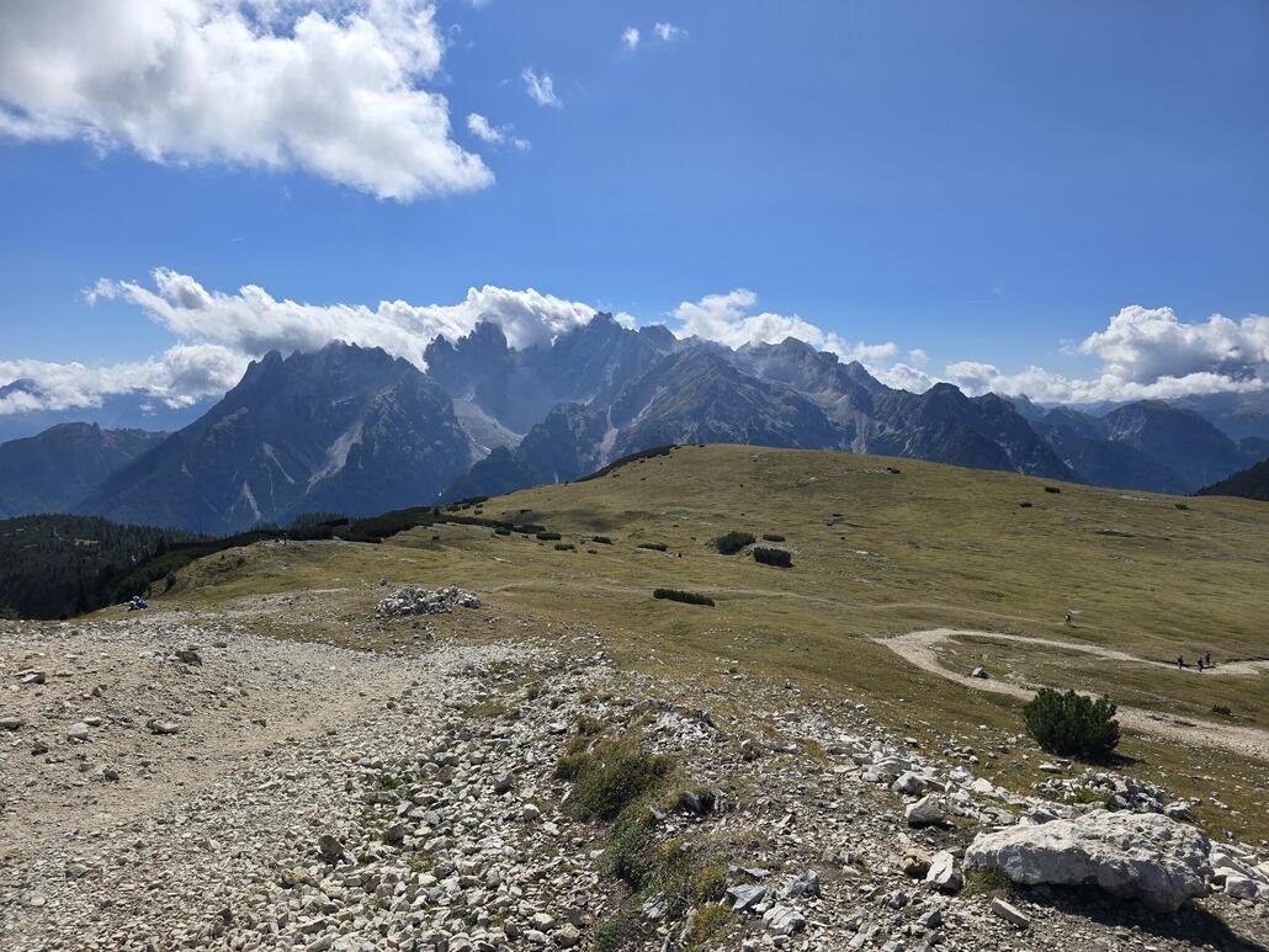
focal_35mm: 23
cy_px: 476
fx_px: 843
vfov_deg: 58.9
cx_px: 634
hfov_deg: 73.9
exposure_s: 1/1839
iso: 12
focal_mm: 6.3
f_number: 1.7
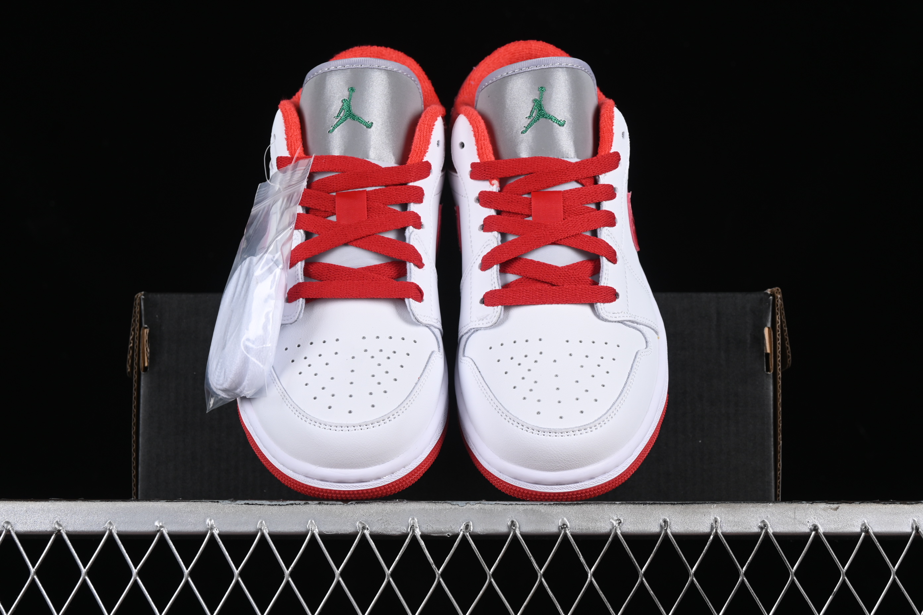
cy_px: 308
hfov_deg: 27.0
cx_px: 462
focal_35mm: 75
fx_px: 1923
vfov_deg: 18.2
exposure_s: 1/80
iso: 160
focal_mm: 50
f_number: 8
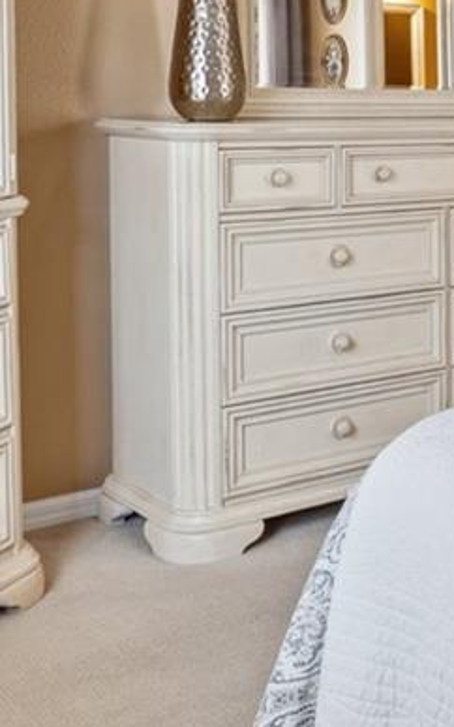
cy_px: 107
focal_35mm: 59
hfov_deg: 18.8
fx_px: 1168
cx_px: 720
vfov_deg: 33.2
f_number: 8
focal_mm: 14
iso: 400
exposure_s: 1/20
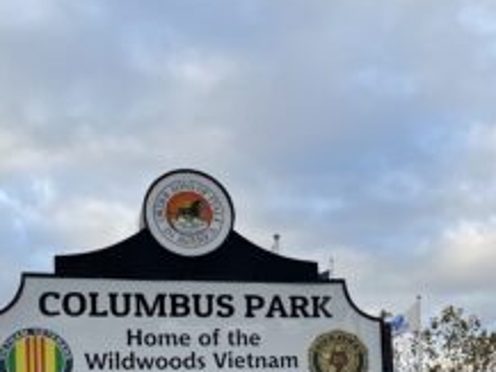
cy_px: 393
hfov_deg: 26.3
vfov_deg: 19.7
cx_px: 423
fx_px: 1032
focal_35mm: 72
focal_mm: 5.1
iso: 50
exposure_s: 1/592
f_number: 1.6
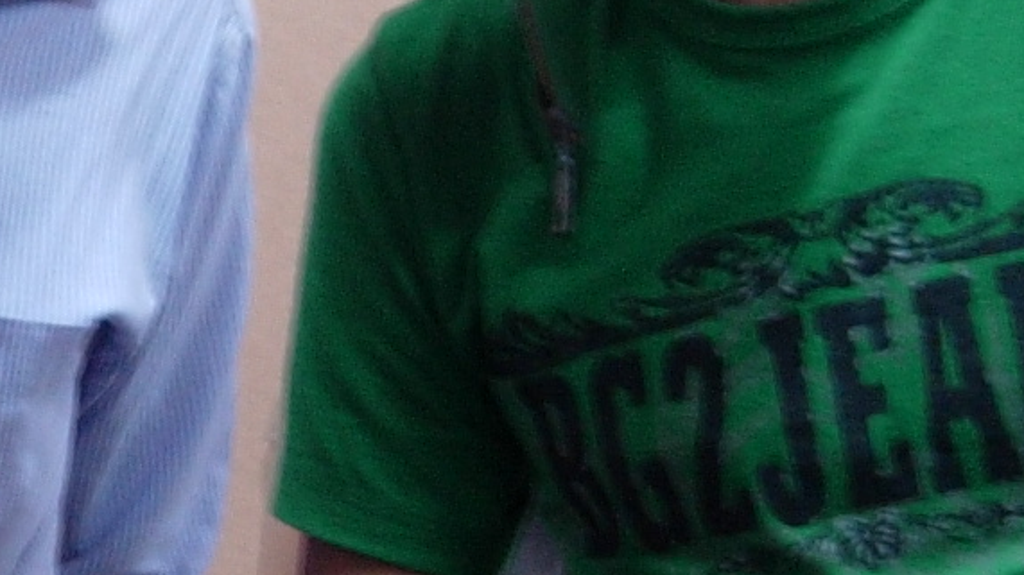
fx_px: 5104
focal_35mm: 188
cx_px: -102
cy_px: 536
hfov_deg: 11.3
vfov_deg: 6.4
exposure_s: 1/5.9
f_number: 2.8
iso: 64
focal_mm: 7.8
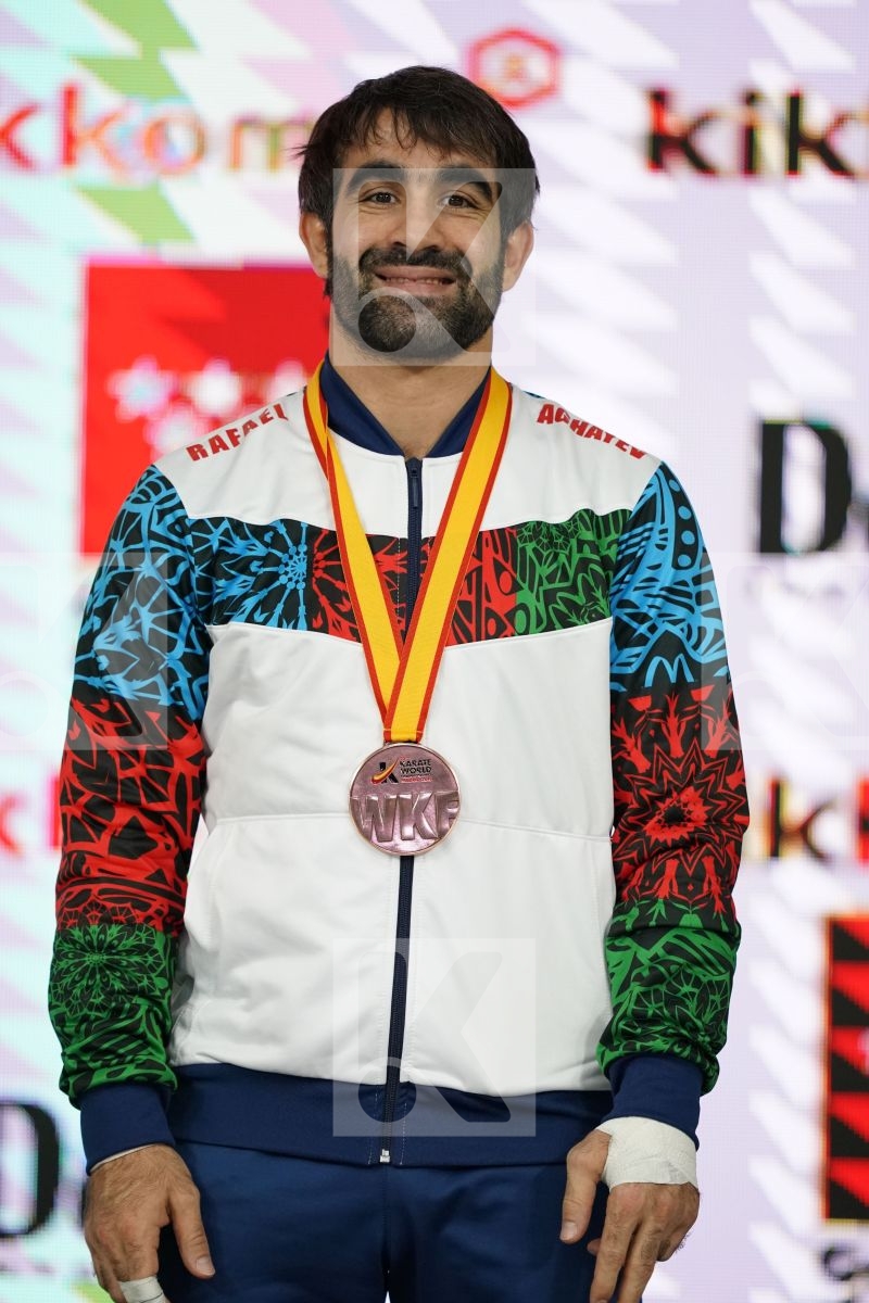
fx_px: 14482
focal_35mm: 400
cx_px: 434
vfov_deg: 5.2
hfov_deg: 3.4
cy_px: 652
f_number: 2.8
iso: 4000
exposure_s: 1/500
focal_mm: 400
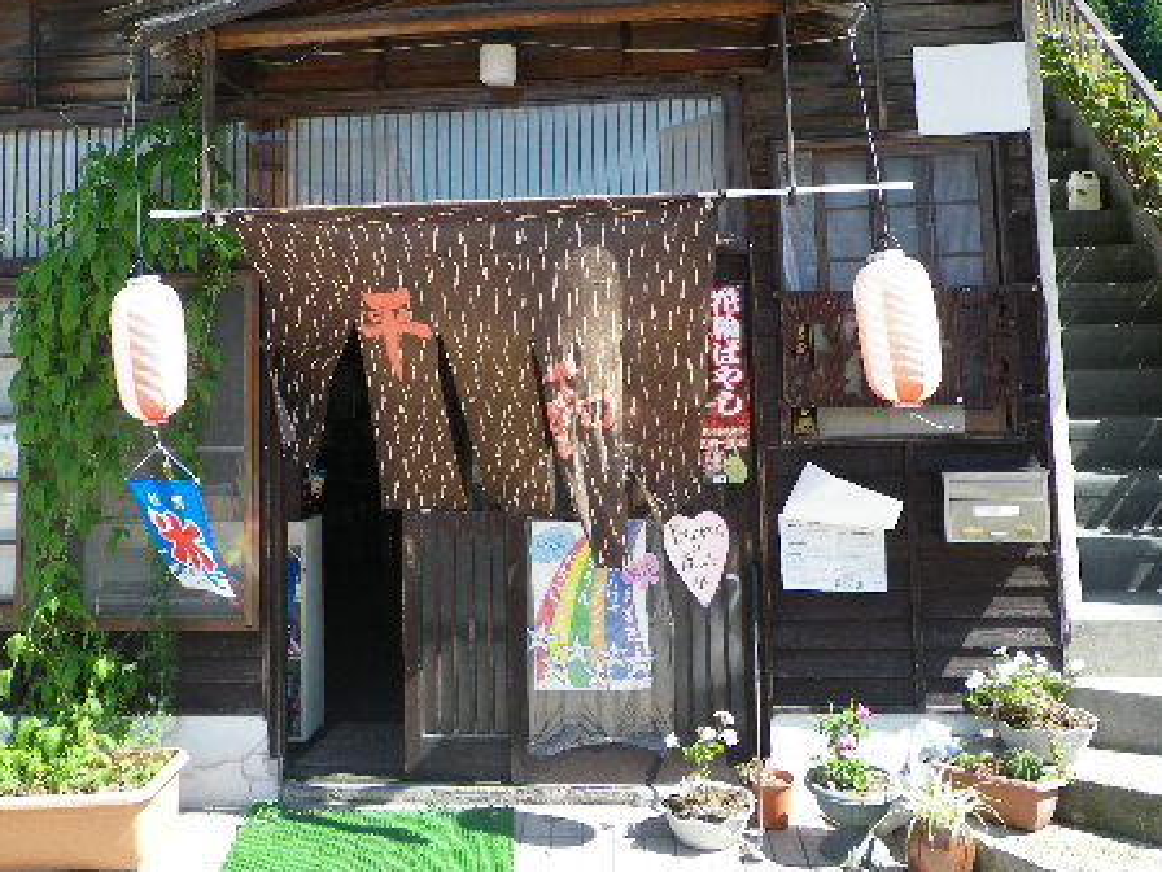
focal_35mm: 40
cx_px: 534
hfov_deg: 46.8
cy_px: 272
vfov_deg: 35.5
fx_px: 1343
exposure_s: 1/320
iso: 64
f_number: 2.6
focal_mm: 4.9
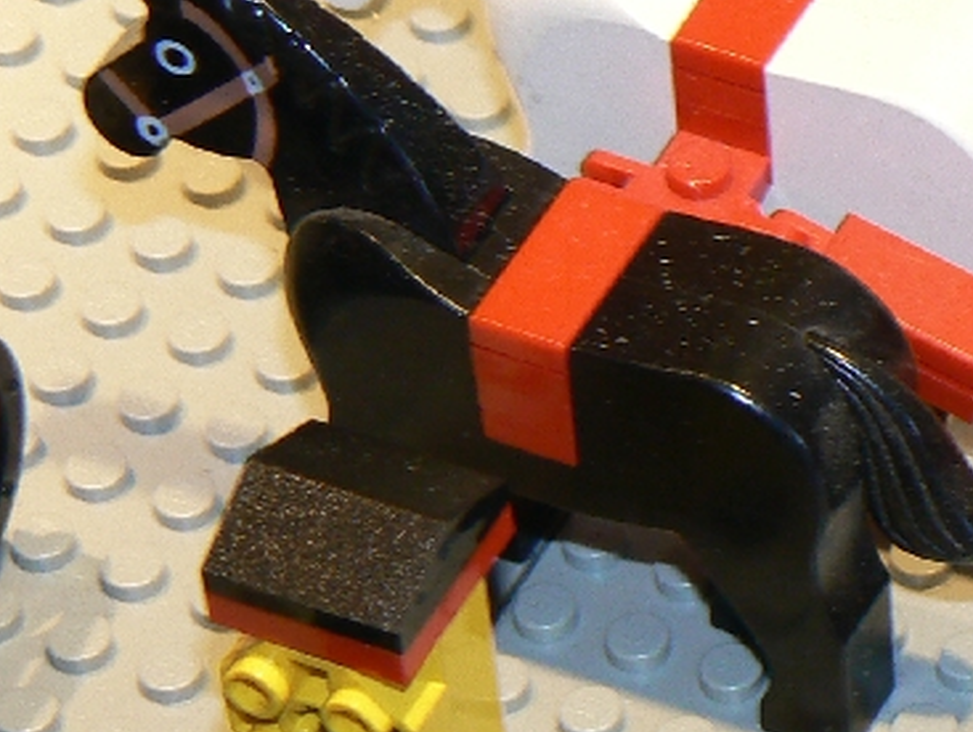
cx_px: 1169
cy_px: 326
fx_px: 6978
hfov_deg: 7.9
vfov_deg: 6.0
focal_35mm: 248
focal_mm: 14.9
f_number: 3.2
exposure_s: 1/30
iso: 100
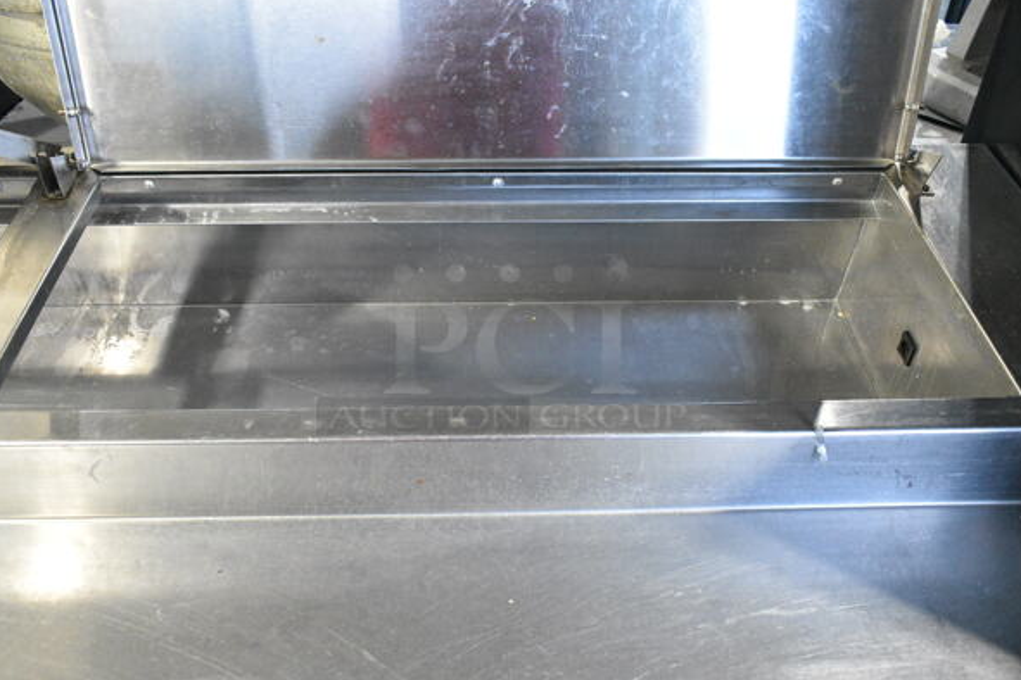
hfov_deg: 60.3
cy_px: 343
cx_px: 510
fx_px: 879
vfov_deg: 42.3
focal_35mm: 31
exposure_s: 1/200
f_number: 7.1
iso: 6400
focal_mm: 20
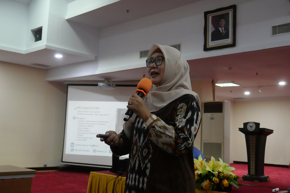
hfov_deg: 45.4
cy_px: 96
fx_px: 346
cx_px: 145
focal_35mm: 43
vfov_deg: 31.2
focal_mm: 21
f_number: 5
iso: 5000
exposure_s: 1/100
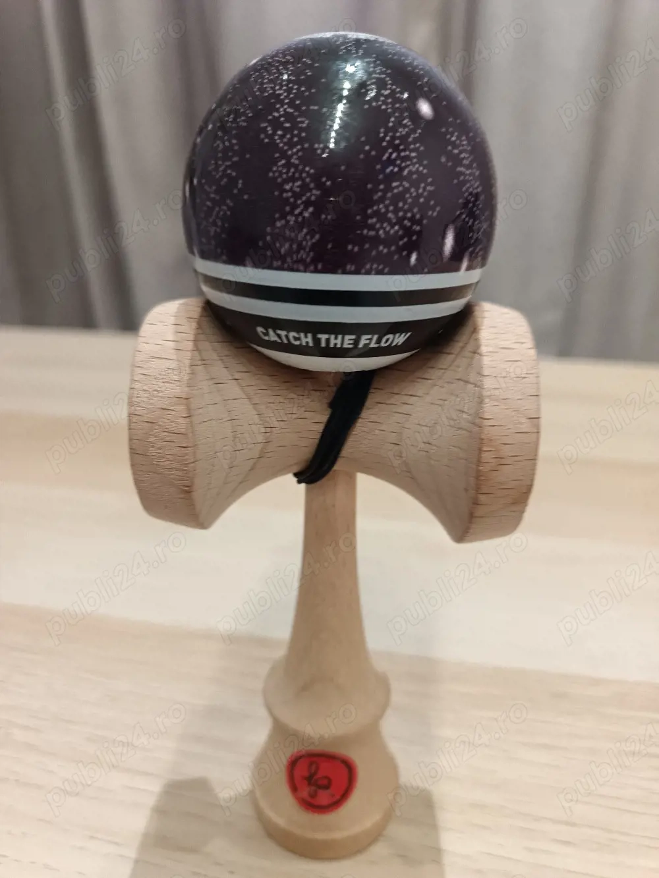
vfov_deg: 71.6
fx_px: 609
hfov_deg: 56.8
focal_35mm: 24
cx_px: 330
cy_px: 439
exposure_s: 1/25.1
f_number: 1.75
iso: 1231
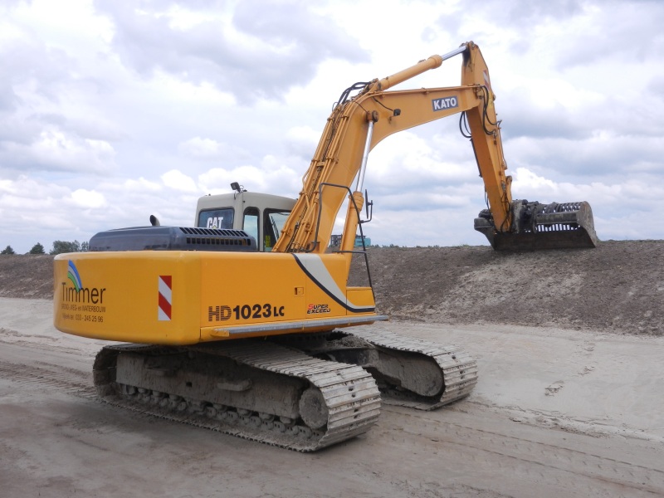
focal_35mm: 33
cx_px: 332
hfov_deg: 55.4
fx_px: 633
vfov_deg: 42.9
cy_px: 249
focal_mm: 5.9
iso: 160
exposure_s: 1/1000
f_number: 3.8
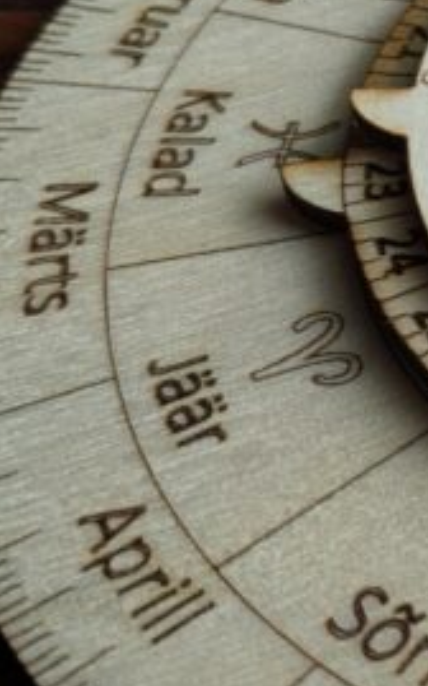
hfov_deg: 11.8
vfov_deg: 21.3
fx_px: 1811
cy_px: 209
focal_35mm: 97
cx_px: 894
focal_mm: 4.53
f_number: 1.7
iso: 30
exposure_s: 1/25
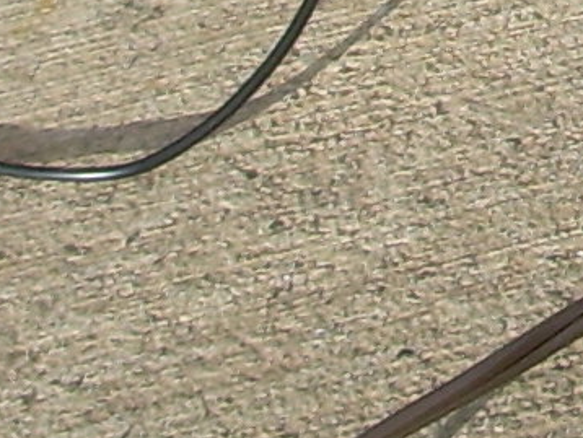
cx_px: 1181
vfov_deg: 5.8
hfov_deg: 7.8
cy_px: -798
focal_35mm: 241
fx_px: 4062
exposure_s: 1/273
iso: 50
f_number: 4.6
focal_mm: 6.3
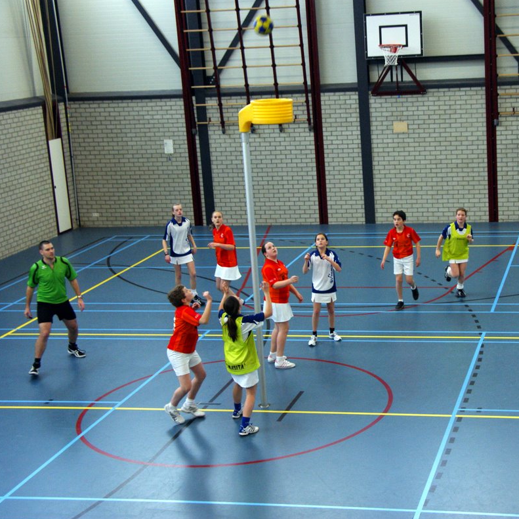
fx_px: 984
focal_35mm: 58
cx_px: 380
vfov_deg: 29.6
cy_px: 259
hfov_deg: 29.2
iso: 800
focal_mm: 30
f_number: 5.6
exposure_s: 1/100
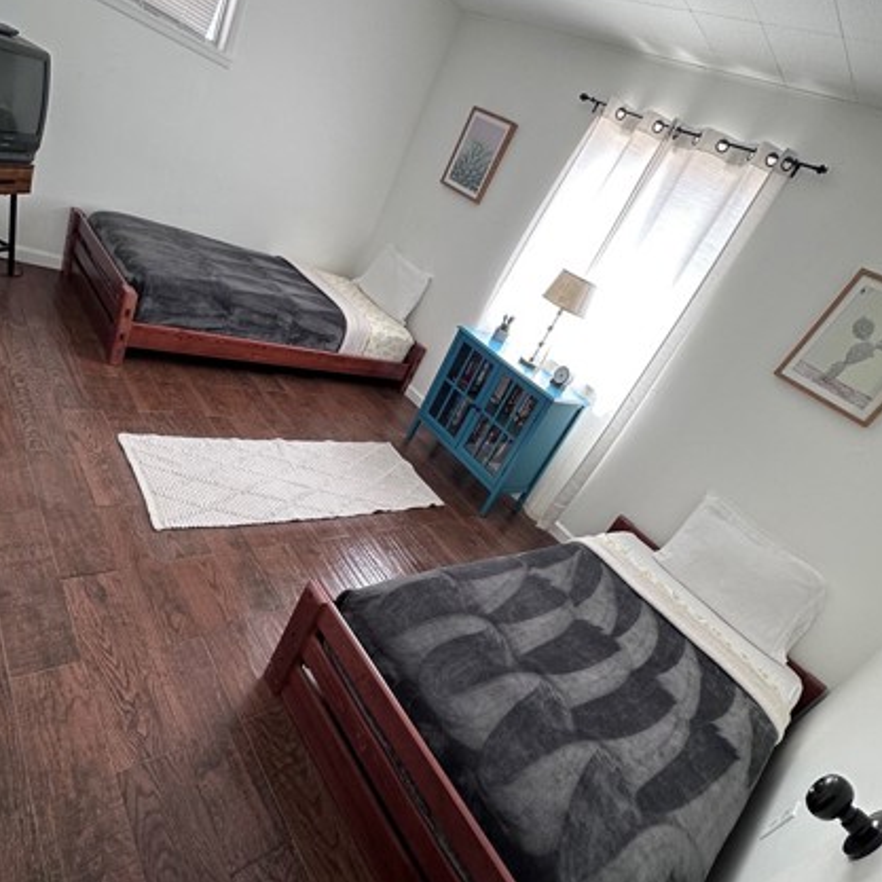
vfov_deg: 77.7
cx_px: 419
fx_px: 548
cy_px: 444
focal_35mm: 19
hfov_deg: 77.6
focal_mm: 2.22
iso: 80
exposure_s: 1/99
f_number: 2.2
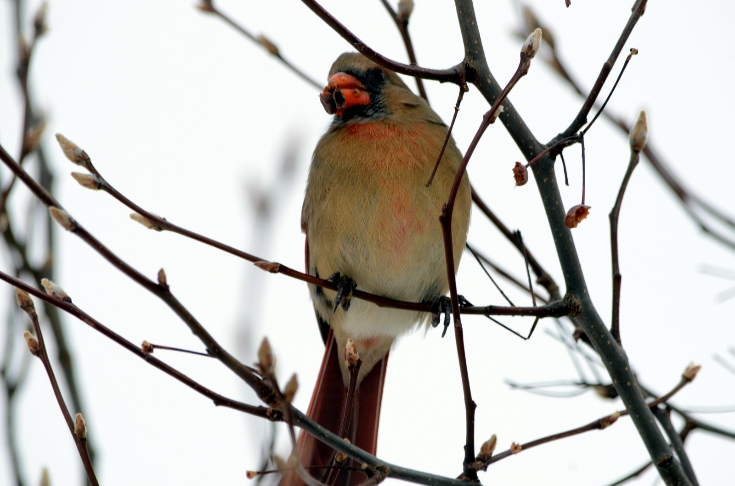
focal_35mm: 450
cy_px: 243
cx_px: 368
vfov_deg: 3.0
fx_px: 9167
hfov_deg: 4.6
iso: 400
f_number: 9
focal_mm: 300
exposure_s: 1/250
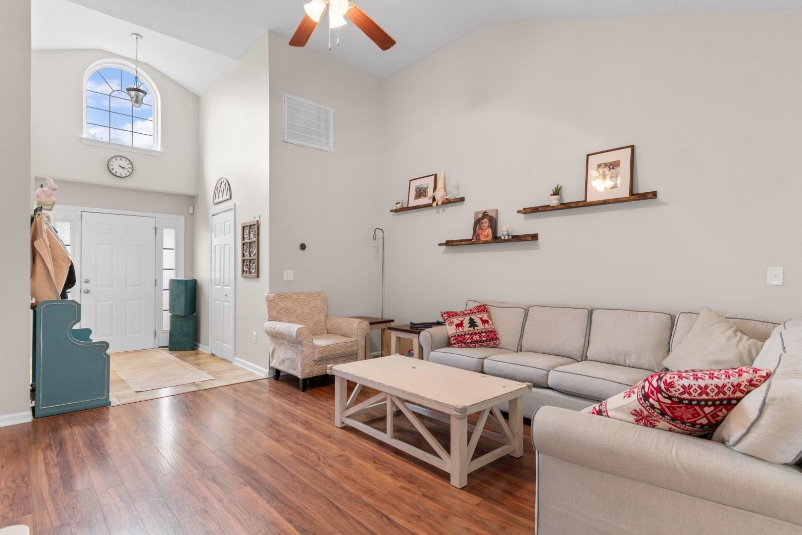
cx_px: 401
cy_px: 268
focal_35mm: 18
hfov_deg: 90.0
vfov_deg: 67.4
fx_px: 401
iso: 100
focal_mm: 12
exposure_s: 4
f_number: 4.8
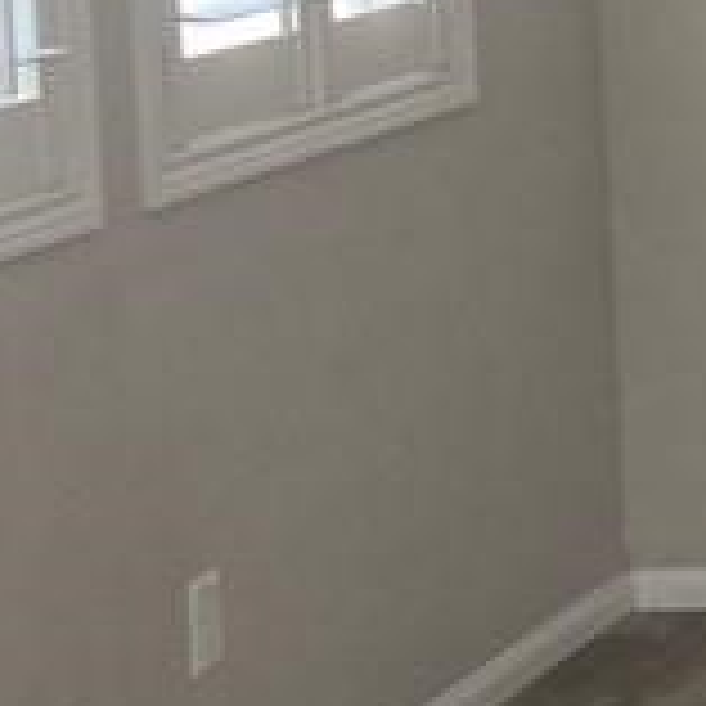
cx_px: 1637
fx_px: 3715
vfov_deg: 10.6
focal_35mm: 161
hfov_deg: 9.7
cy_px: -202
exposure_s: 1/77
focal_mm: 3.99
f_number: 1.8
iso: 80
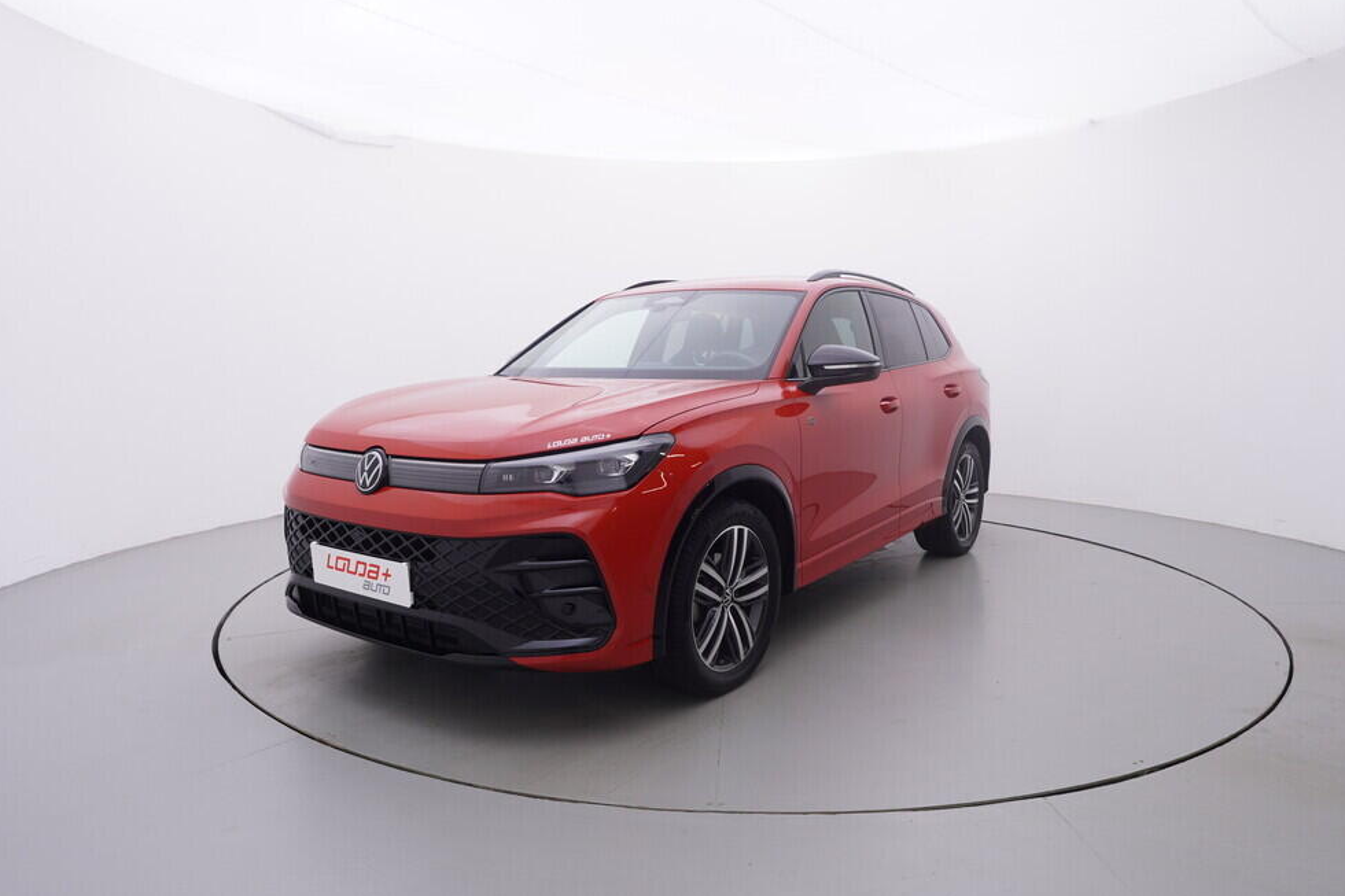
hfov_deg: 74.9
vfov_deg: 54.0
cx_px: 671
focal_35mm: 24
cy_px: 461
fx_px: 879
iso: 200
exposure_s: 1/80
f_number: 5
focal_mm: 15
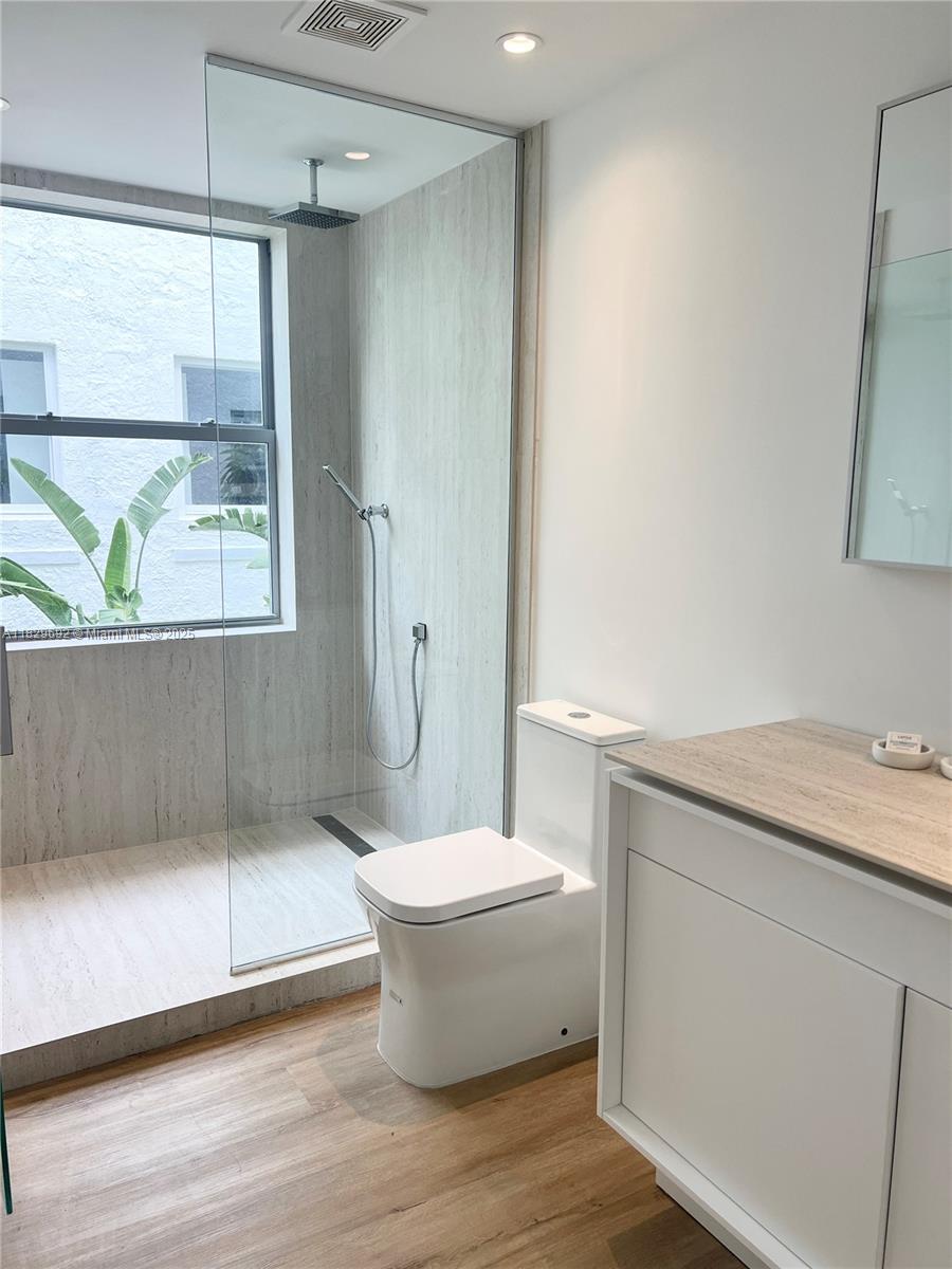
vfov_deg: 67.3
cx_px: 476
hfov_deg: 53.1
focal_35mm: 26
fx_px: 953
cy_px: 634
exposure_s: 1/253
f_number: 1.5
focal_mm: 5.7
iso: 40
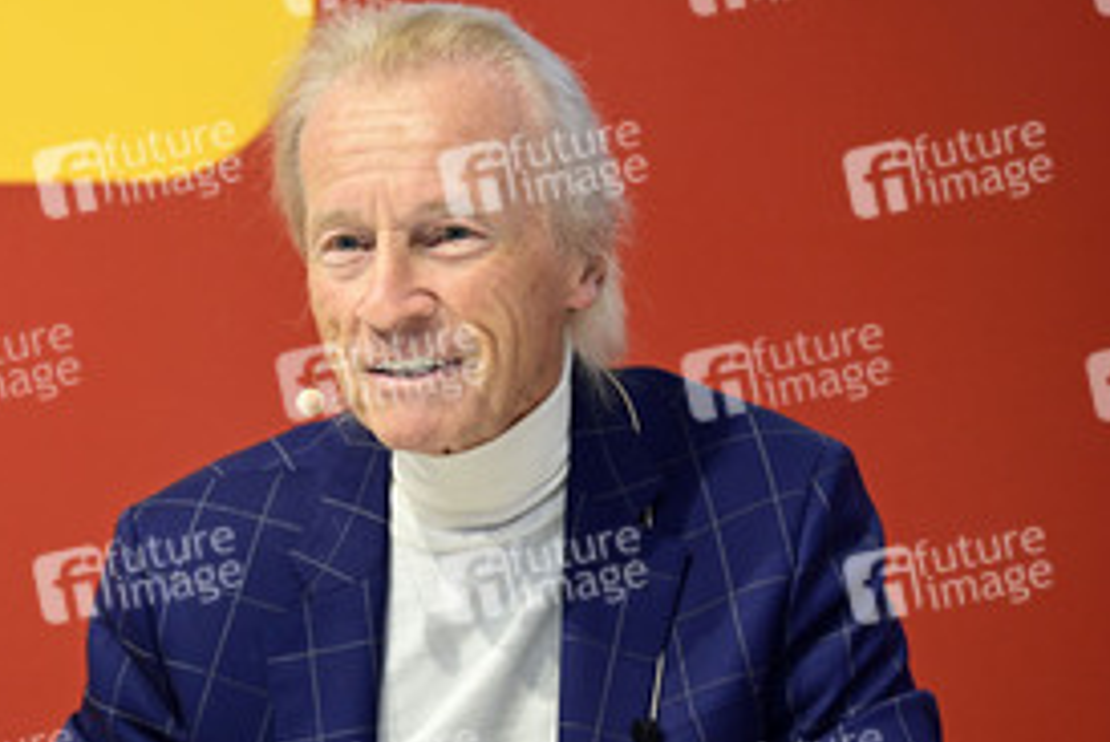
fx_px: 3548
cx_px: 435
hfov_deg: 17.8
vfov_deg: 11.9
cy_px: 474
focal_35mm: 115
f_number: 3.5
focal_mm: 70
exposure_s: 1/250
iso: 1250
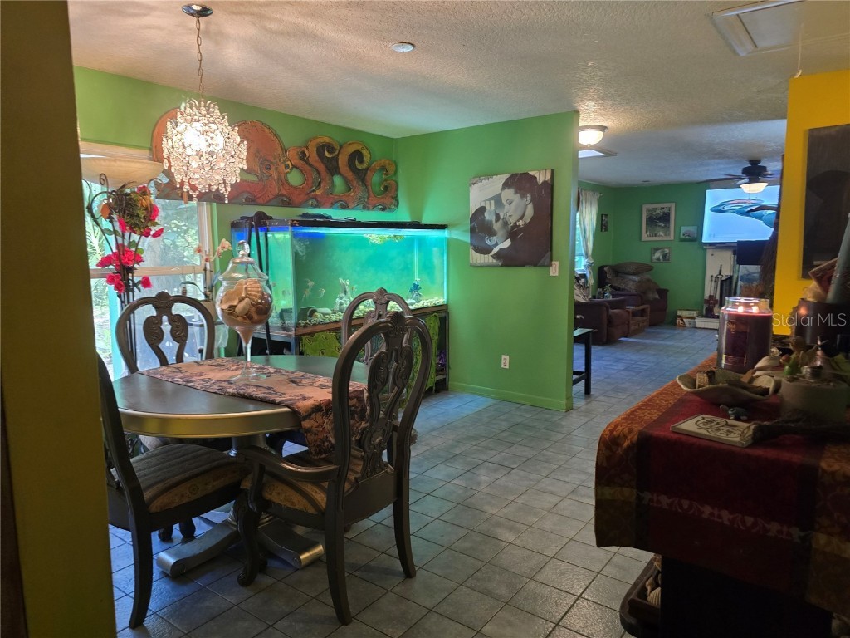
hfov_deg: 73.9
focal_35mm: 23
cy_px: 319
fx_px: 565
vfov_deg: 58.9
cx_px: 425
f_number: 1.7
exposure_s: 1/60
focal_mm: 6.3
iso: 640
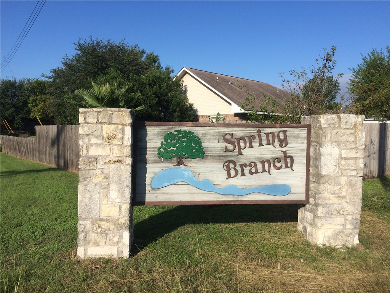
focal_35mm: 29
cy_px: 146
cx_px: 195
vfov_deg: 48.2
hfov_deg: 61.7
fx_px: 327
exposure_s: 1/2740
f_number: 2.2
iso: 32
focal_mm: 4.15
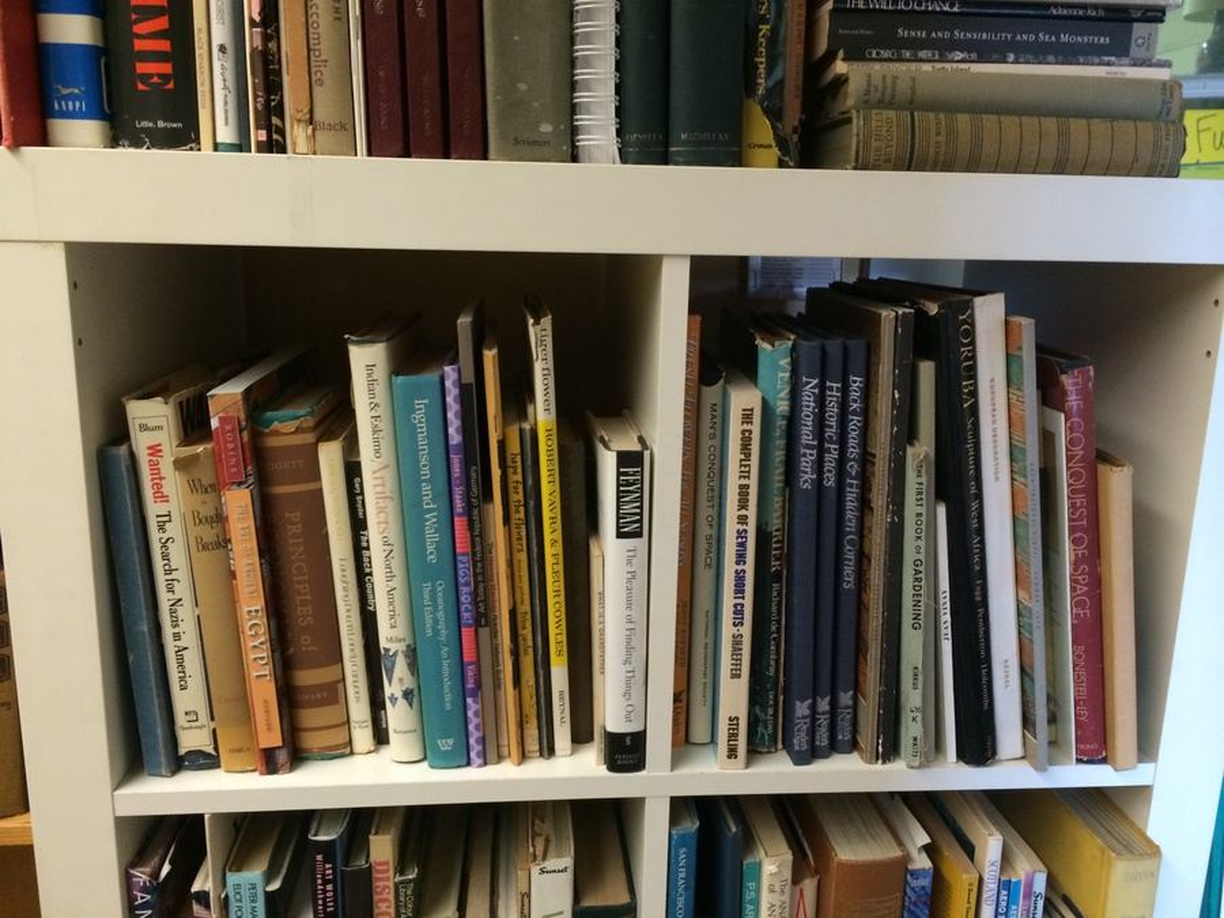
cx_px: 612
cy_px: 459
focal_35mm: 30
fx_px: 1061
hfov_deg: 60.0
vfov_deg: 46.8
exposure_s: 1/30
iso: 250
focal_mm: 4.12
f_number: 2.2
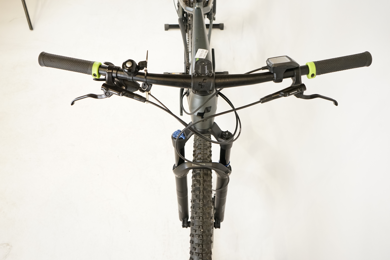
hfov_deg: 65.5
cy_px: 130
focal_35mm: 28
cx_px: 195
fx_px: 303
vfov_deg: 46.4
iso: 3200
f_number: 6.3
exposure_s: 1/200
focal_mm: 28
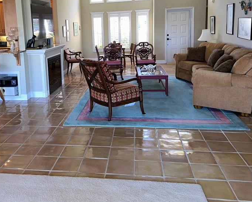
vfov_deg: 41.6
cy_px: 65
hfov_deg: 51.0
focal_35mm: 35
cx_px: 95
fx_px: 261
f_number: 1.78
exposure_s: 1/30
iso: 64
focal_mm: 6.86
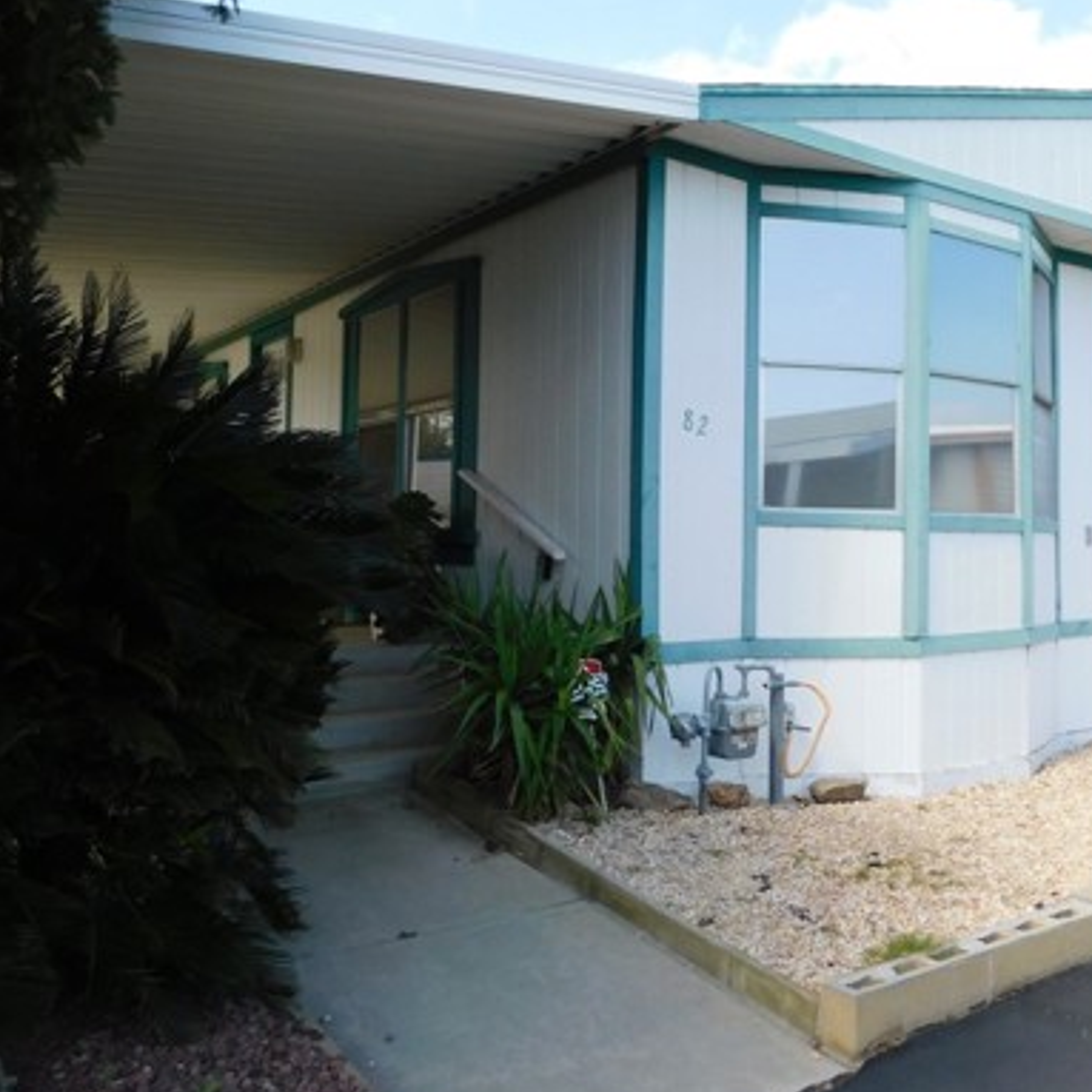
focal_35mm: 34
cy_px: 490
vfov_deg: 48.4
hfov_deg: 47.3
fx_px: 1213
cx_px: 770
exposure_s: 1/500
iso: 125
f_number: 3
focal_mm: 4
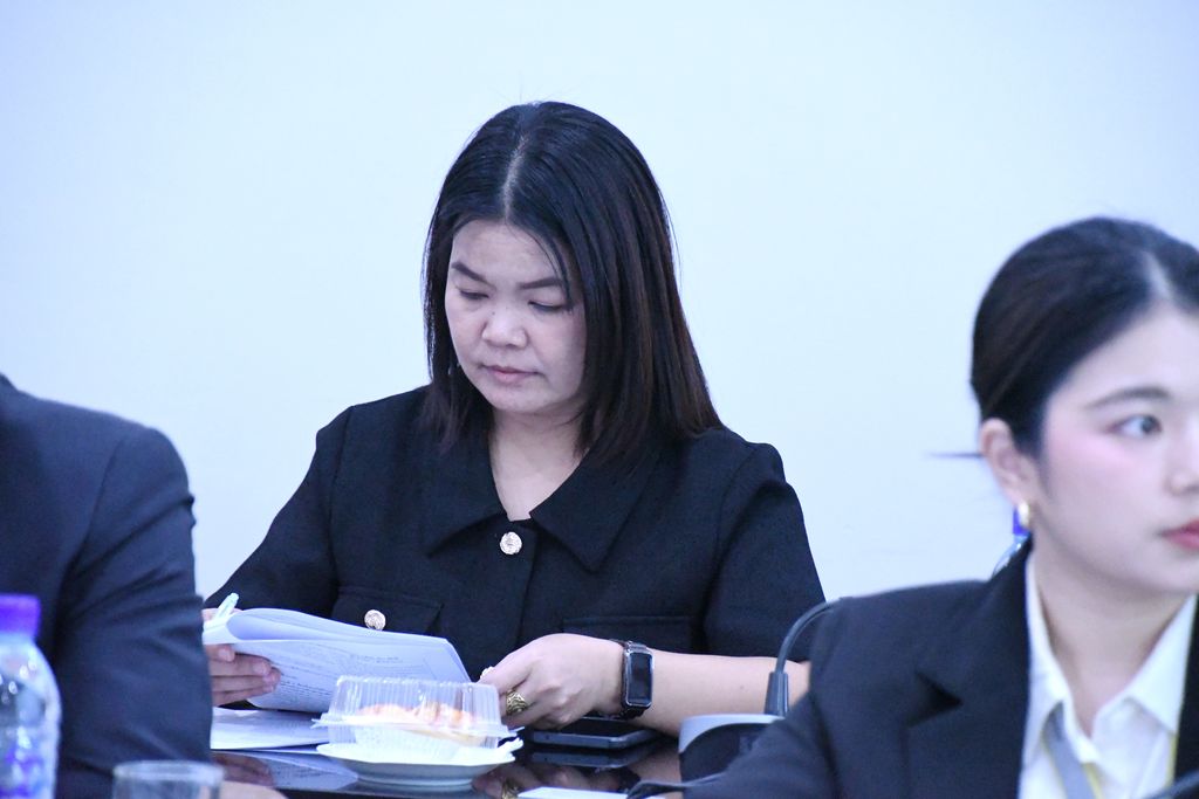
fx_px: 8494
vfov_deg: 5.4
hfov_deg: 8.1
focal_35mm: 255
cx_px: 600
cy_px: 400
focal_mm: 170
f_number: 6
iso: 14400
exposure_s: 1/250
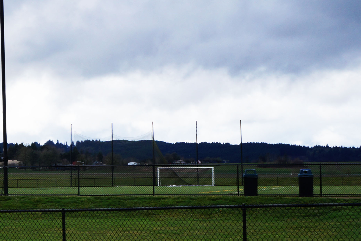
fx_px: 1153
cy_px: 134
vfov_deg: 11.9
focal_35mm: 115
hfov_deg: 16.9
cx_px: -84
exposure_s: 1/80
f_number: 13
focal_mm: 26
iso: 100
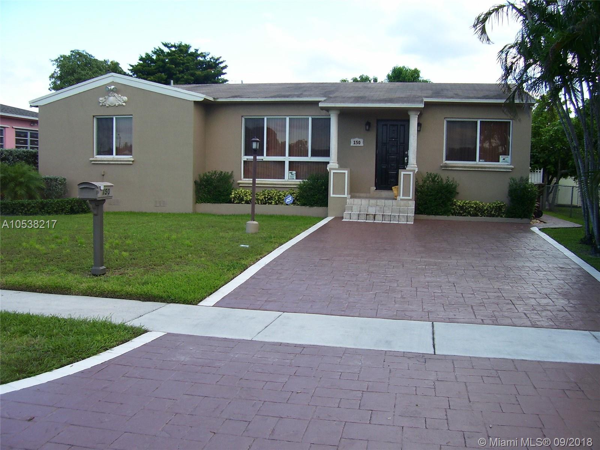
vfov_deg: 41.8
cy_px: 225
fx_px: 589
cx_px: 300
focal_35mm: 34
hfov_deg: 54.0
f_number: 2.7
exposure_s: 1/350
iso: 80
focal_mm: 5.6
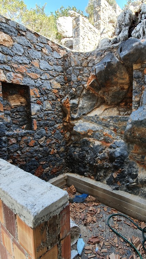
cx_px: 98
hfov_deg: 57.0
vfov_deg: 89.6
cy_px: 130
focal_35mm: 19
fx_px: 131
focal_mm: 1.8
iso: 64
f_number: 2.2
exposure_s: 1/60
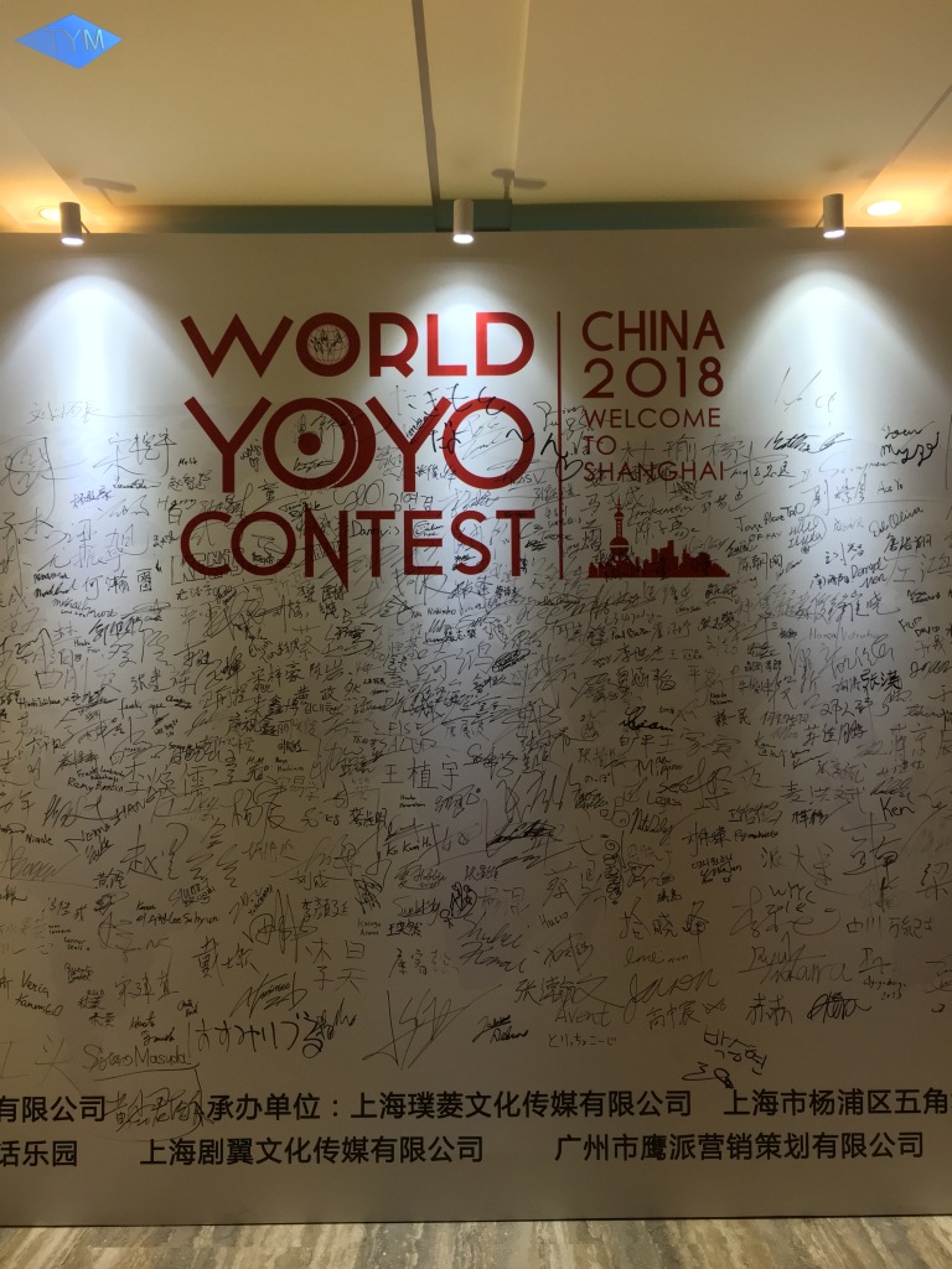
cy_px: 634
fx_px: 1063
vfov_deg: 61.7
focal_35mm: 29
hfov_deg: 48.2
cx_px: 476
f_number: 2.2
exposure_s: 1/33
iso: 100
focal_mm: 4.15
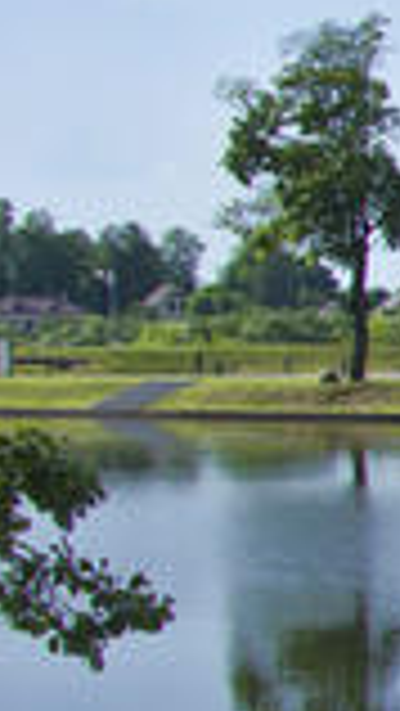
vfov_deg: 9.9
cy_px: 459
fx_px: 4104
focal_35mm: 218
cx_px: 1964
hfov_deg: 4.7
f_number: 9
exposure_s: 1/320
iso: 160
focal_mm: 25
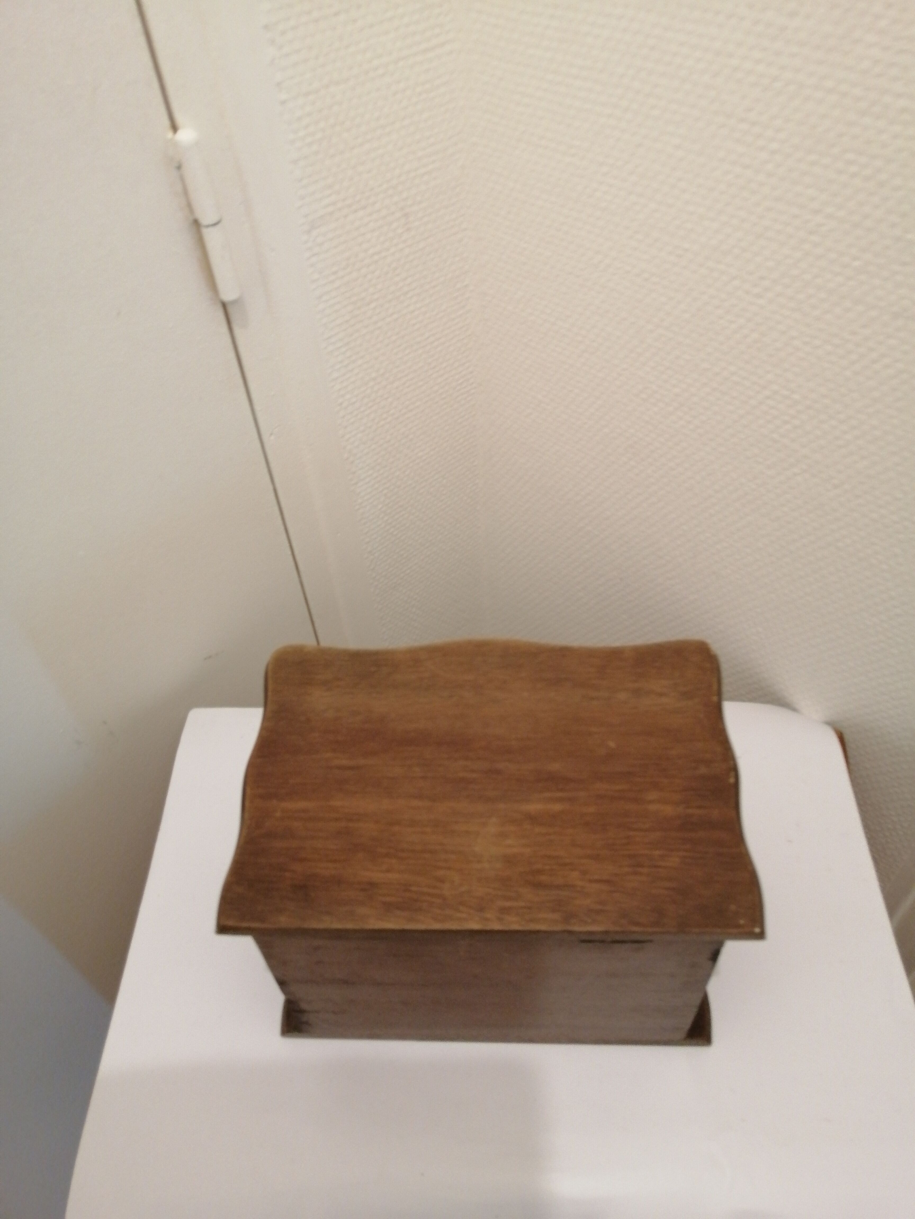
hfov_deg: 53.1
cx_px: 458
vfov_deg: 67.3
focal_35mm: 26
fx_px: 916
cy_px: 610
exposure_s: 1/33.3
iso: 320
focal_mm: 3.96
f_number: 1.8
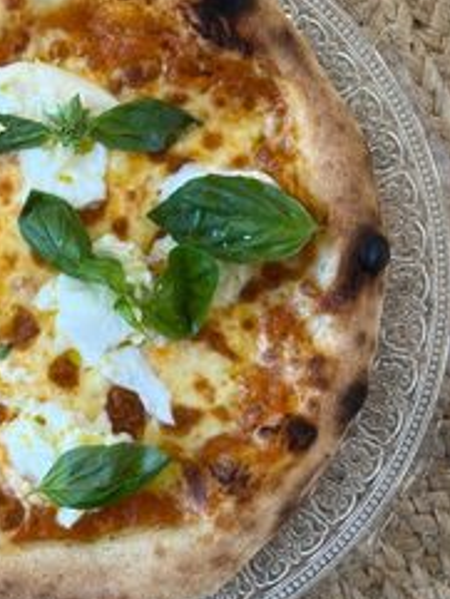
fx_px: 797
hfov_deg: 30.6
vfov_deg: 41.2
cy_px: 290
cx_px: 80
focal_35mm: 46
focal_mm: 5.7
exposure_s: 1/100
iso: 64
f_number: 1.5
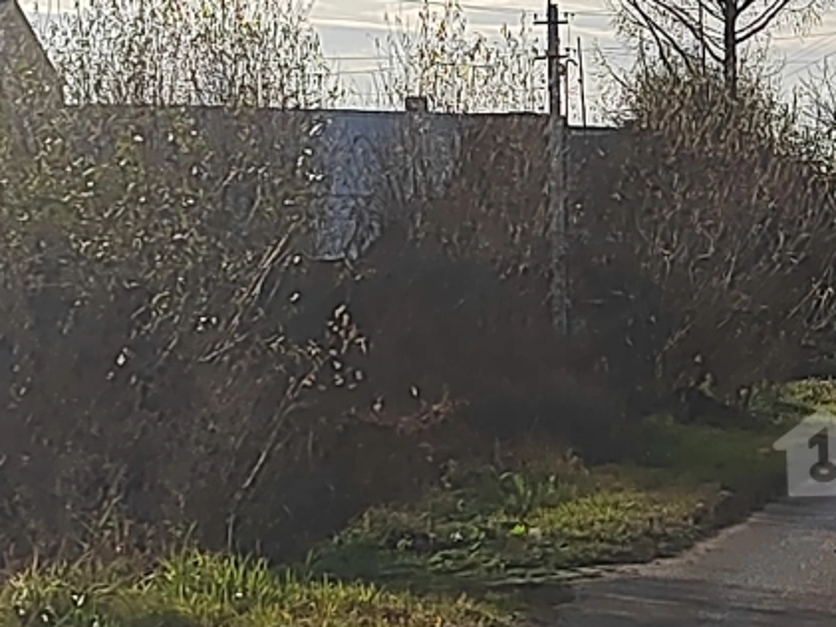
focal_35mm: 137
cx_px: 1005
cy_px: 443
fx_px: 3310
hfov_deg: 14.0
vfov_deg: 10.8
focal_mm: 5.52
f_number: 1.9
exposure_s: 1/2000
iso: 175
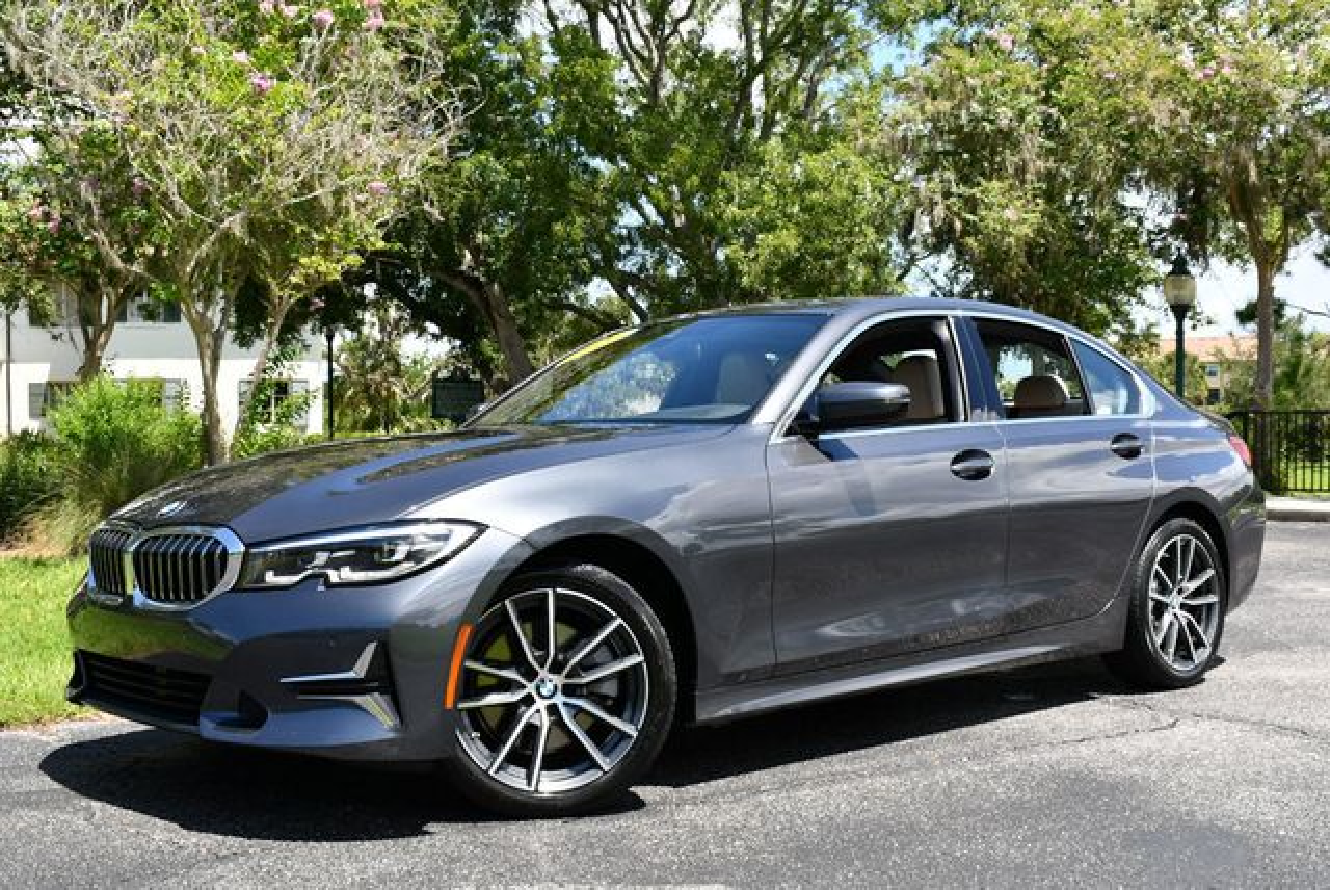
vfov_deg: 30.6
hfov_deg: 44.5
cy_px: 445
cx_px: 665
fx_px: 1627
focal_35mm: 44
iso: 160
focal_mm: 22
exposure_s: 1/250
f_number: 8
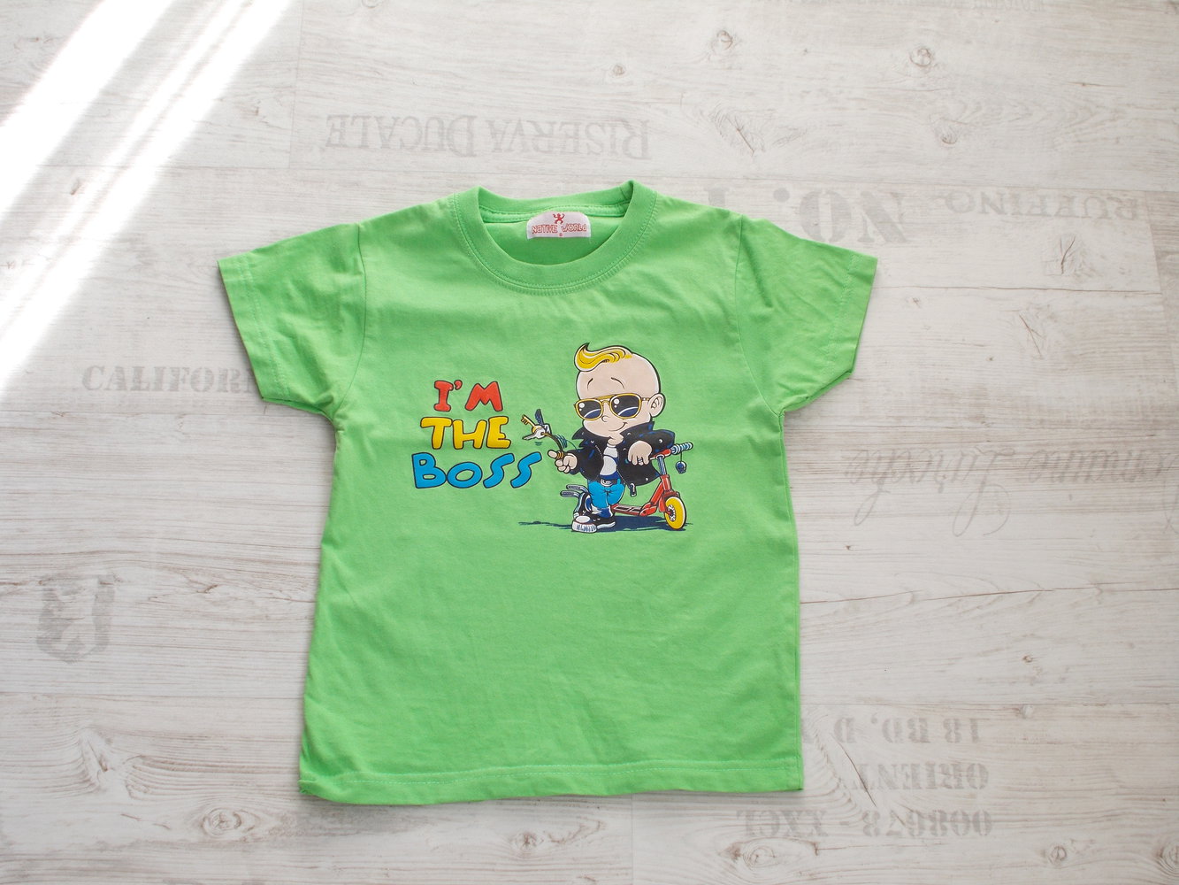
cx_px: 590
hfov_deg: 38.2
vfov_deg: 29.1
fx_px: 1703
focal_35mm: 50
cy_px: 442
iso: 80
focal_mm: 9
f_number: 4.5
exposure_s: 1/50
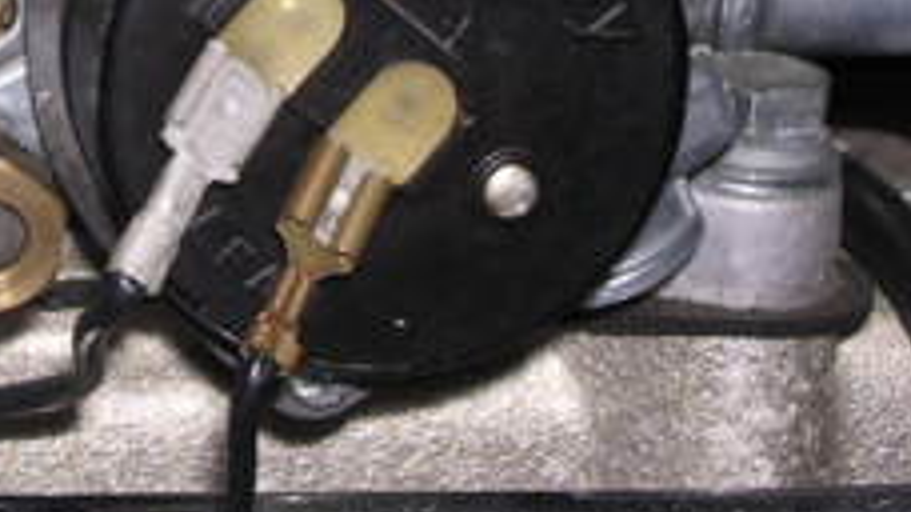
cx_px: 84
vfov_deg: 7.1
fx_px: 4129
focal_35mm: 171
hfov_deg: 12.5
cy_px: -8
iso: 100
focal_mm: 8.5
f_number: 3.3
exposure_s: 1/60.1
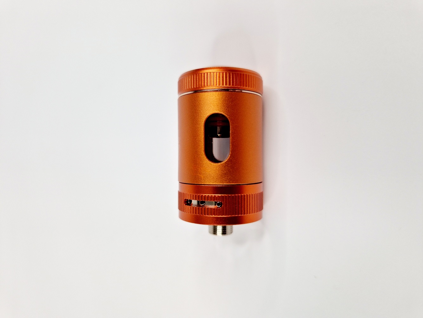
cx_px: 212
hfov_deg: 73.9
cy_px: 159
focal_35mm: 23
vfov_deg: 58.9
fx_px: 281
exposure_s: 1/263
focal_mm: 5.4
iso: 50
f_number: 1.8
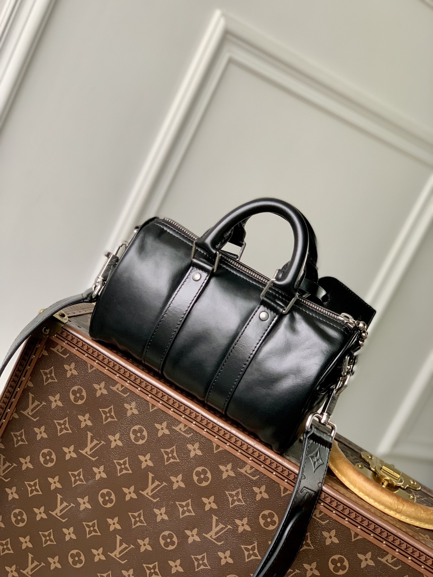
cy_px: 288
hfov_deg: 28.0
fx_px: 867
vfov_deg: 36.8
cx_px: 216
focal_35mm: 52
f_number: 2.4
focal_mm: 6
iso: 100
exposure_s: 1/122
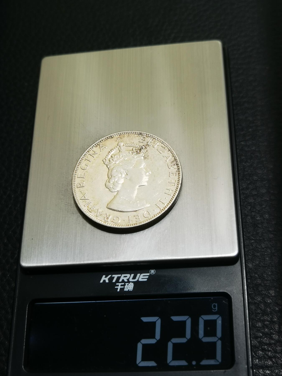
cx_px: 141
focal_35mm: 48
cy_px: 188
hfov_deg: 30.3
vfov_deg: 39.7
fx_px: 521
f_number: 1.9
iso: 64
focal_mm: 6.67
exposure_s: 1/100
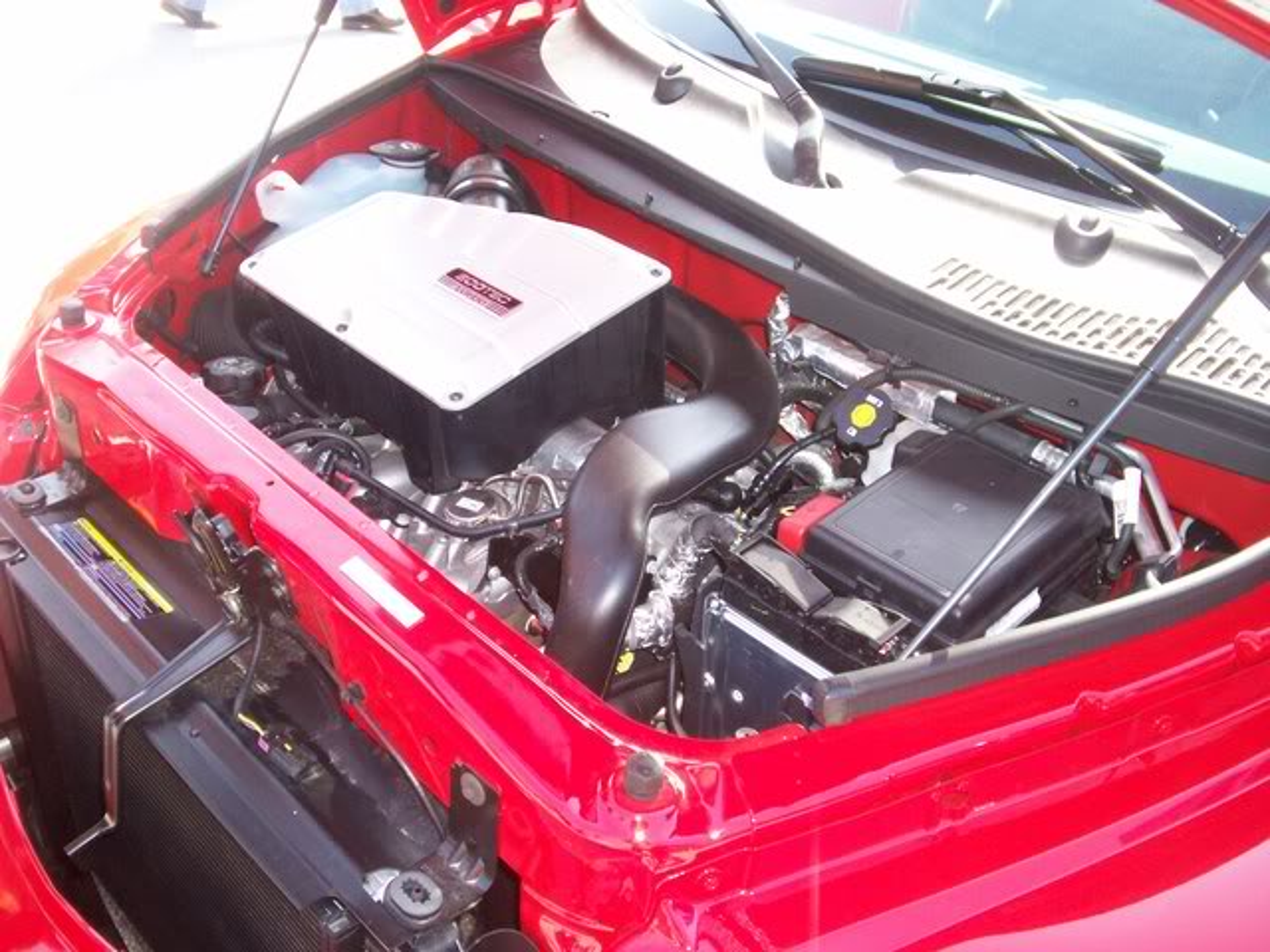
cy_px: 476
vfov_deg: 39.7
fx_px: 1321
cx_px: 635
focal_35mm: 36
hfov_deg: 51.4
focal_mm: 5.9
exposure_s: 1/78.5
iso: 140
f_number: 4.5
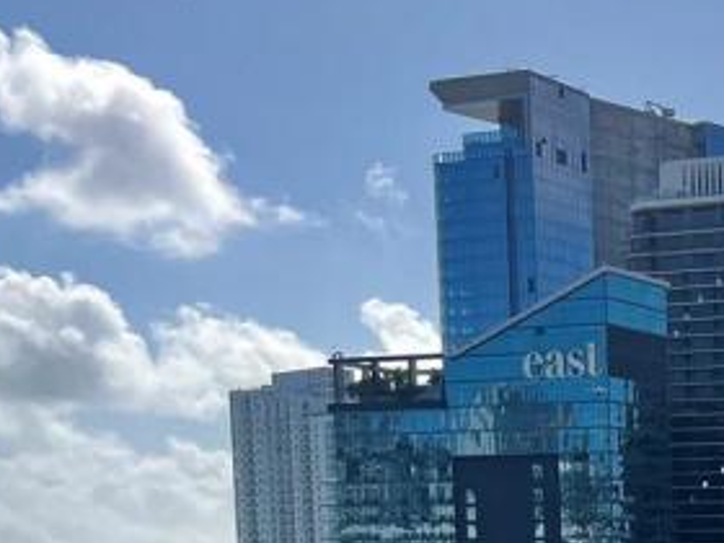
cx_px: 1210
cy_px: 861
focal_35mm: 89
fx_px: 1861
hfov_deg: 18.4
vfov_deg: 15.1
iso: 50
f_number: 1.5
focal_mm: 5.7
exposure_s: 1/5076
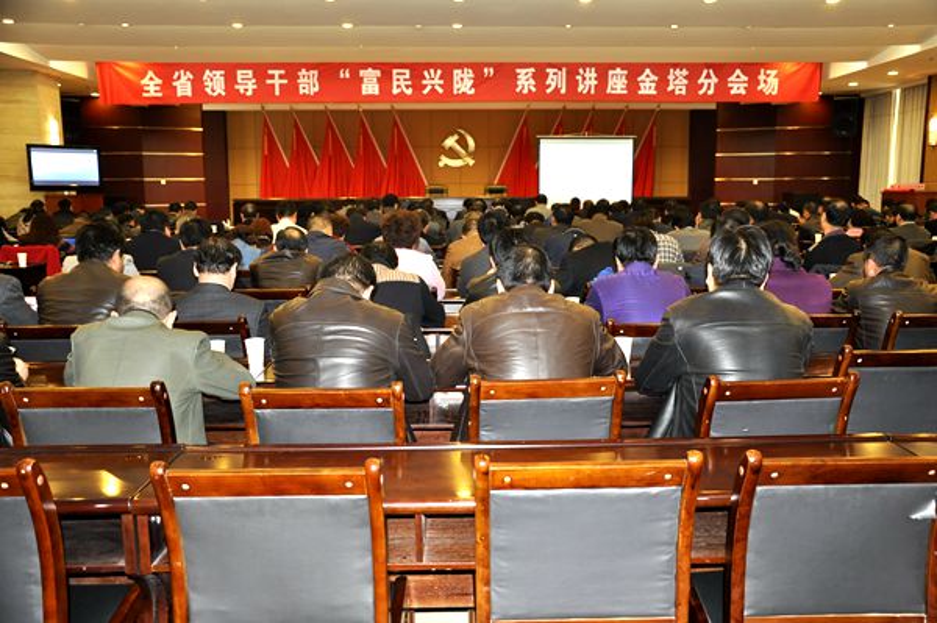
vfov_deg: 39.9
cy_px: 312
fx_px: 858
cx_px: 468
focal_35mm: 33
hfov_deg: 57.3
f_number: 4.5
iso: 1000
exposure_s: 1/60
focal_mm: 22
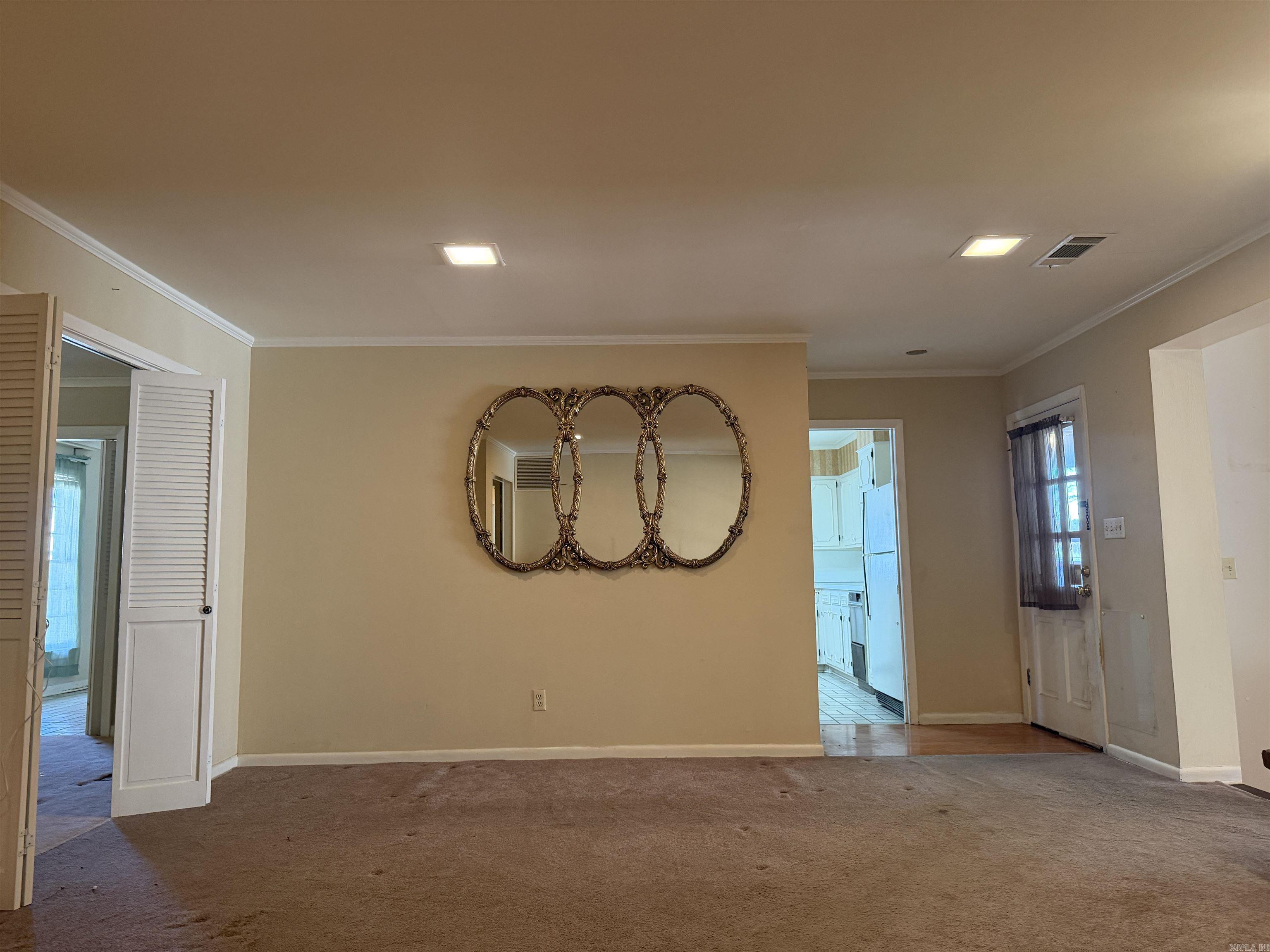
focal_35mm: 24
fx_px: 881
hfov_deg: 71.6
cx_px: 635
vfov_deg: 56.8
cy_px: 476
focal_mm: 6.76
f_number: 1.78
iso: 320
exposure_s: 1/60
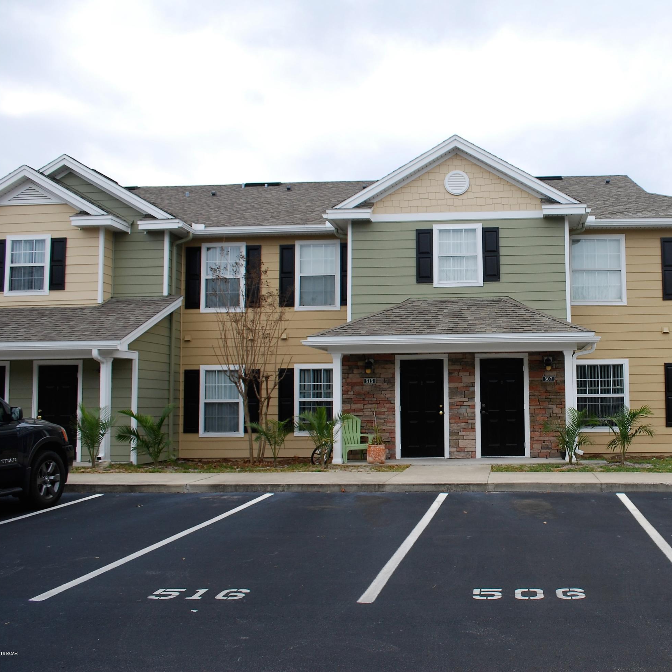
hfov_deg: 45.6
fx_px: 769
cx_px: 502
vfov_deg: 47.2
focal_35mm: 35
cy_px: 332
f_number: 5.6
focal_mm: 18
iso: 140
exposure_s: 1/125
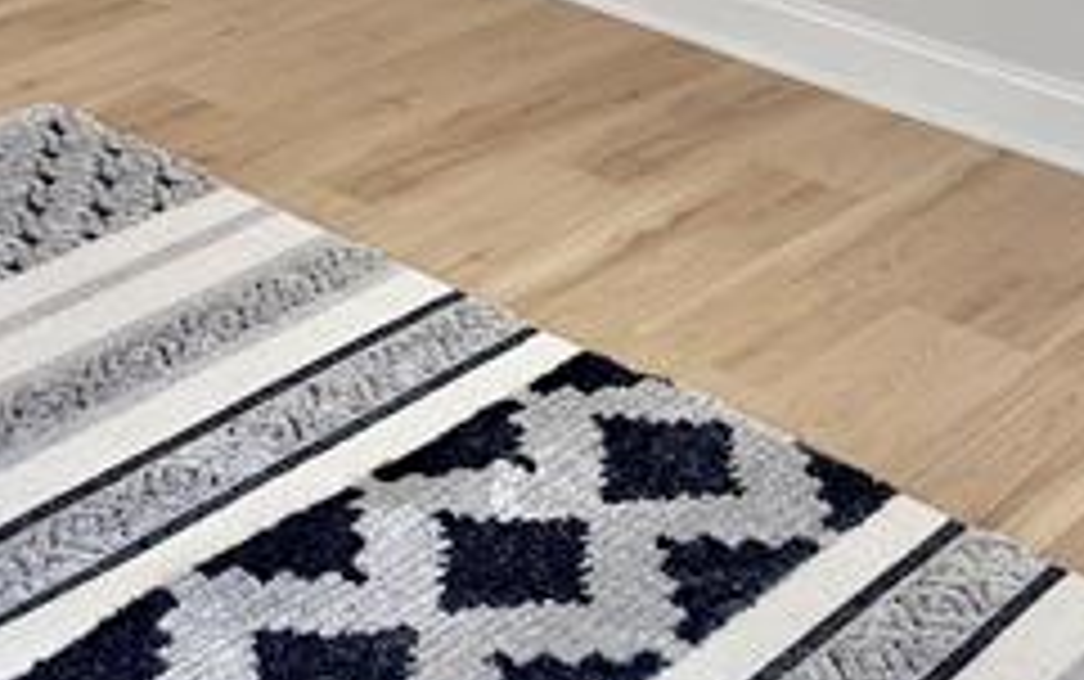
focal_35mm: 81
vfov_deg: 14.3
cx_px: 99
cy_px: -545
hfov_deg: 24.7
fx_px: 2395
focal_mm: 6.76
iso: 100
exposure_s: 1/376
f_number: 1.78
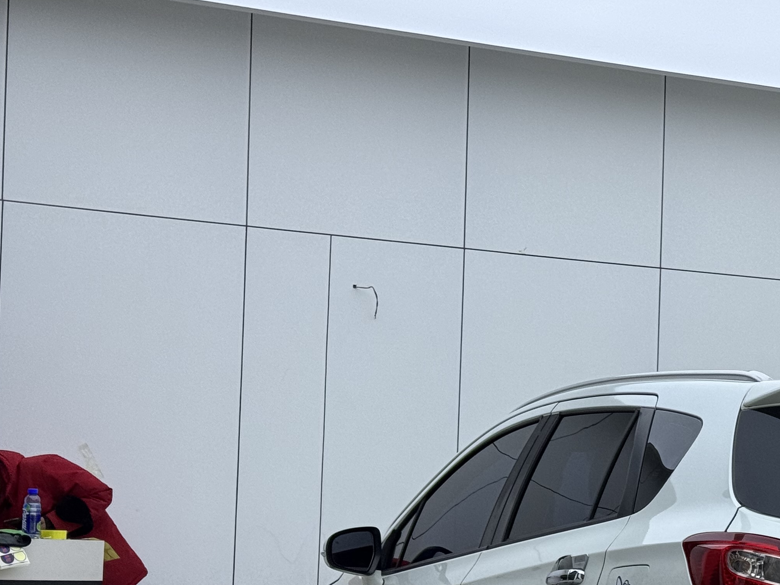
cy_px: 488
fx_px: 2163
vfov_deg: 15.3
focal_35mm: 96
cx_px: 770
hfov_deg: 19.9
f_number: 1.78
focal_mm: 6.76
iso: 64
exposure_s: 1/588
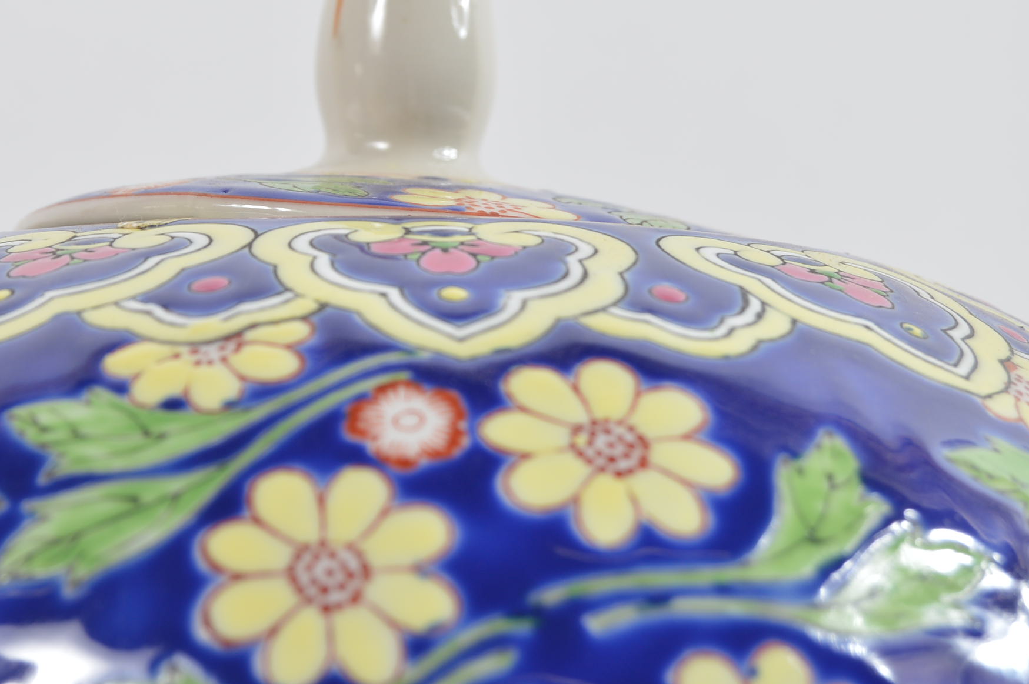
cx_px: 367
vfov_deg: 9.6
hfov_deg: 14.5
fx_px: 4051
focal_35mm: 142
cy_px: 169
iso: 100
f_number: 7.1
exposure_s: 1/80
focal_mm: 55
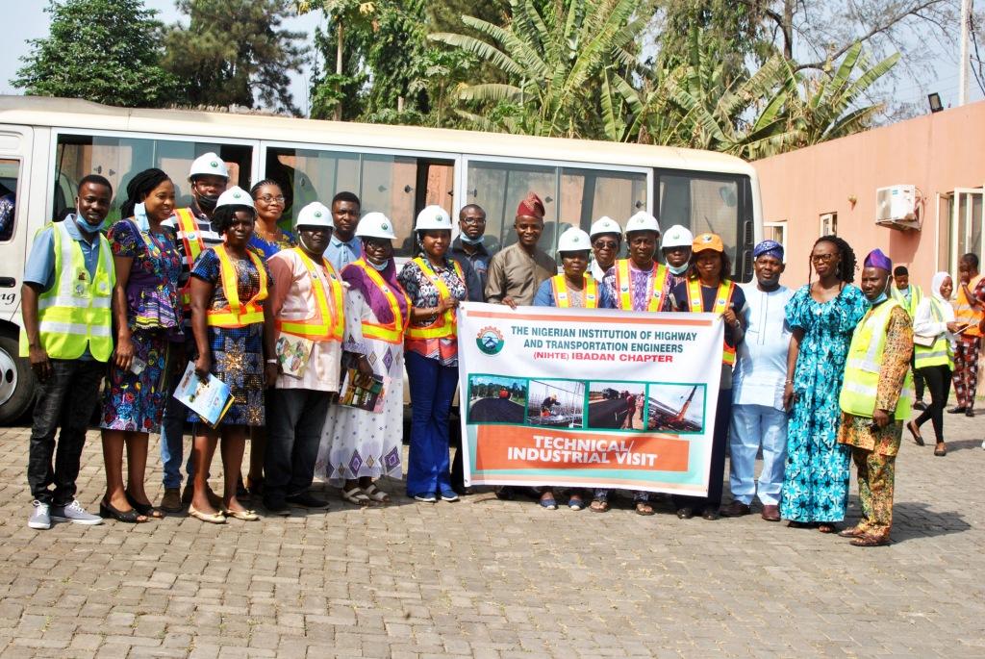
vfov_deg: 25.8
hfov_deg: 37.8
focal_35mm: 52
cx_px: 492
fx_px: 1438
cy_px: 330
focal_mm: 35
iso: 100
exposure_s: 1/250
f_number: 8
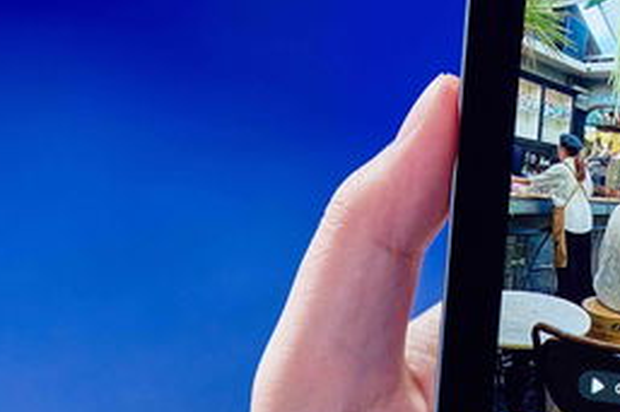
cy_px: 296
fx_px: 9190
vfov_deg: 2.6
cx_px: 633
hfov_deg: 3.9
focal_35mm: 534
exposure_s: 1/125
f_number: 5
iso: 800
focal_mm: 200
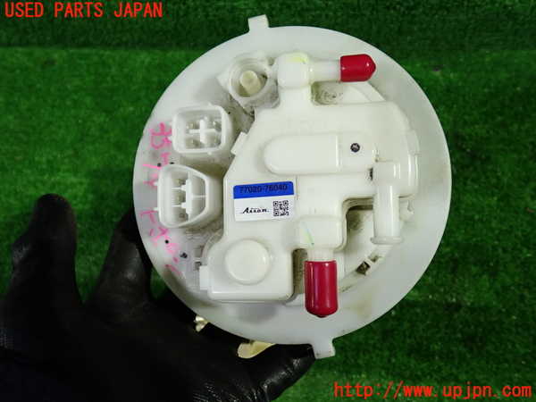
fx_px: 465
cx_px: 268
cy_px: 201
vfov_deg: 46.8
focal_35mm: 30
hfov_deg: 60.0
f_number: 2.3
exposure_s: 1/30
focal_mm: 5.4
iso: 320
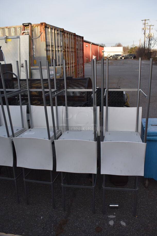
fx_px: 216
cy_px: 118
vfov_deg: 57.2
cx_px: 78
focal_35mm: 33
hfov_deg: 40.0
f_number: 6.3
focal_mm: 22
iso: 200
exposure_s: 1/250
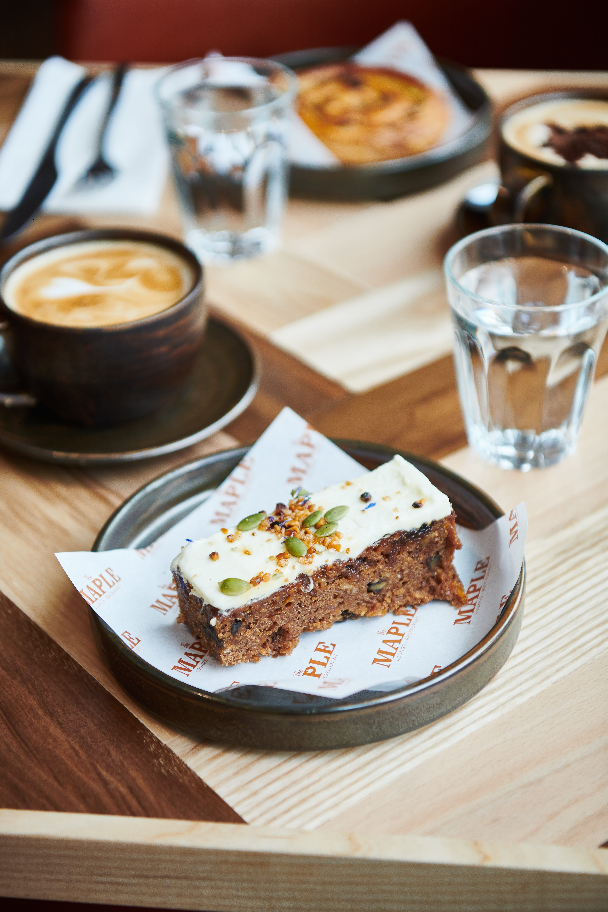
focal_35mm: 70
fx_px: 1773
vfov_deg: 28.8
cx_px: 304
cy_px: 456
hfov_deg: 19.5
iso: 250
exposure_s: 1/320
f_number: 3.5
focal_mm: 70
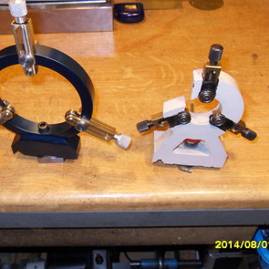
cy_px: 134
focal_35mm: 42
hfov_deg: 39.8
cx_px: 106
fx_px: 369
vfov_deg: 40.0
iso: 400
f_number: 3.5
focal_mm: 6.3
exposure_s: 1/45
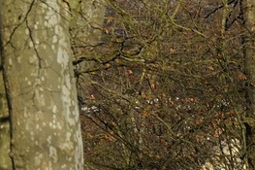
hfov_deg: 1.7
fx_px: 8601
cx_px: -513
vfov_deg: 1.1
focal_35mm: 1215
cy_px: 91
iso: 200
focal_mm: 200
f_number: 8
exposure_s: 1/320
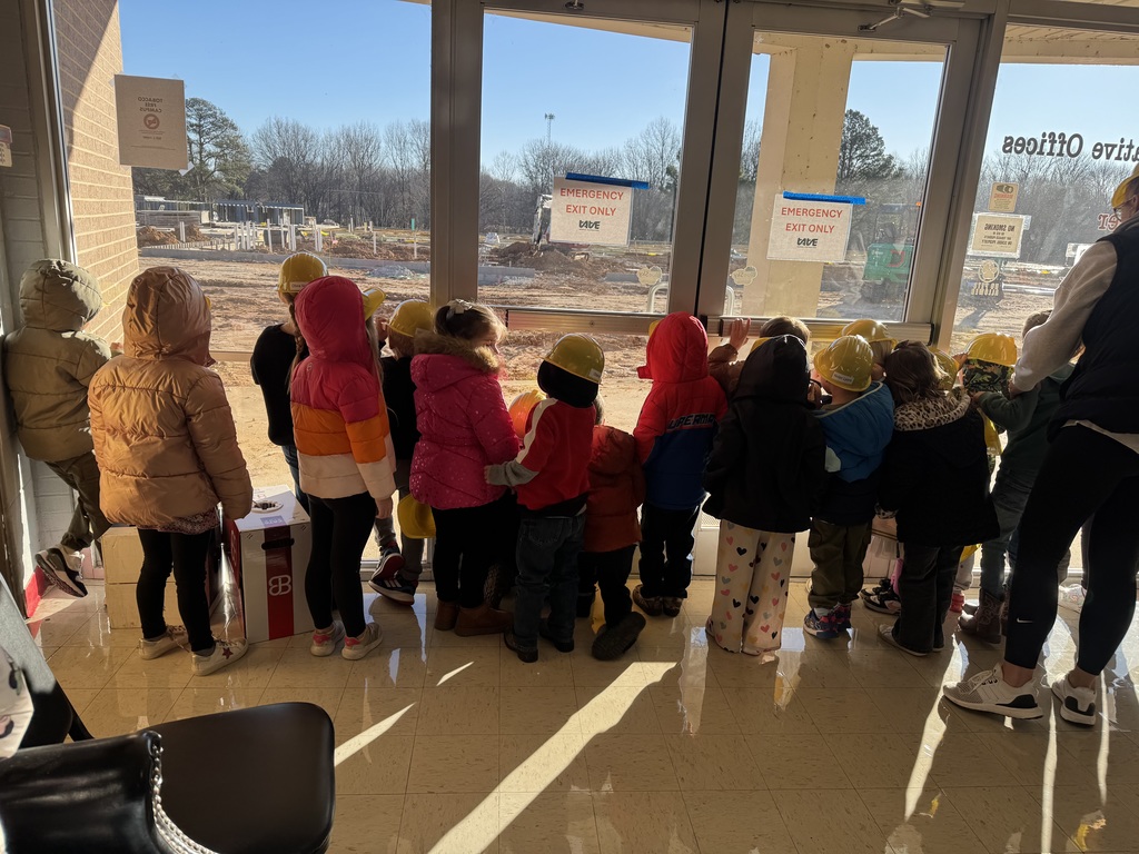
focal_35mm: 24
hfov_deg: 71.6
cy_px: 427
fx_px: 790
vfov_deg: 56.8
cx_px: 570
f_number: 1.78
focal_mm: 6.76
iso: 80
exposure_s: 1/864
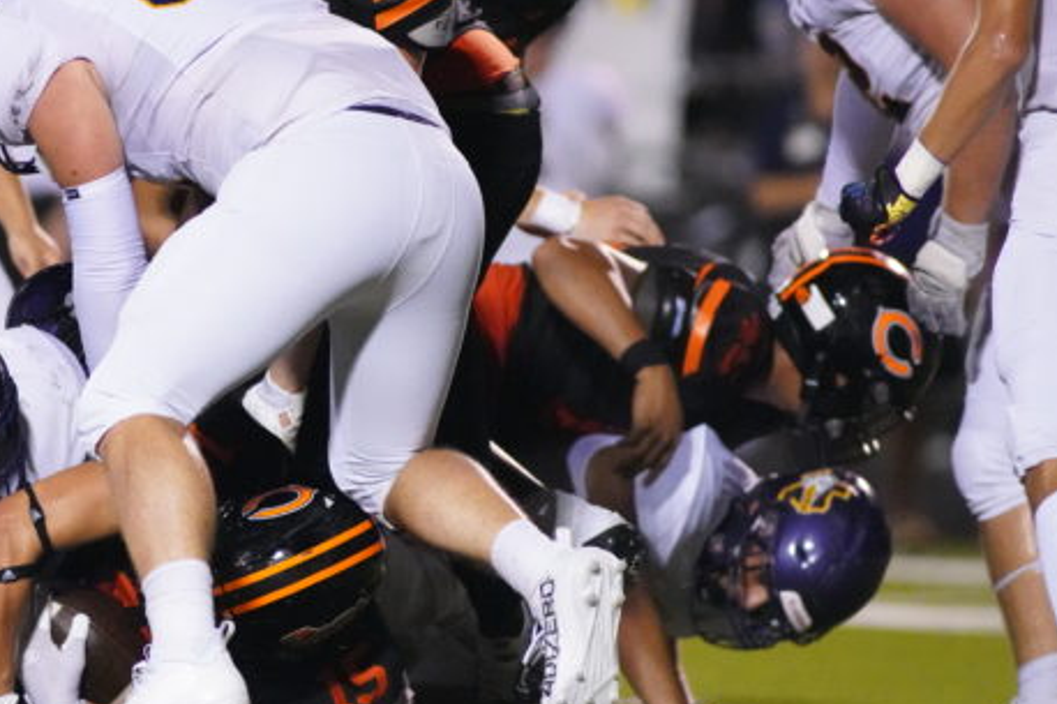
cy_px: 287
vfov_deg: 2.0
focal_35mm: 671
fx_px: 19693
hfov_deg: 3.1
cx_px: 132
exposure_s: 1/800
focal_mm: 300
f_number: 2.8
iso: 12800
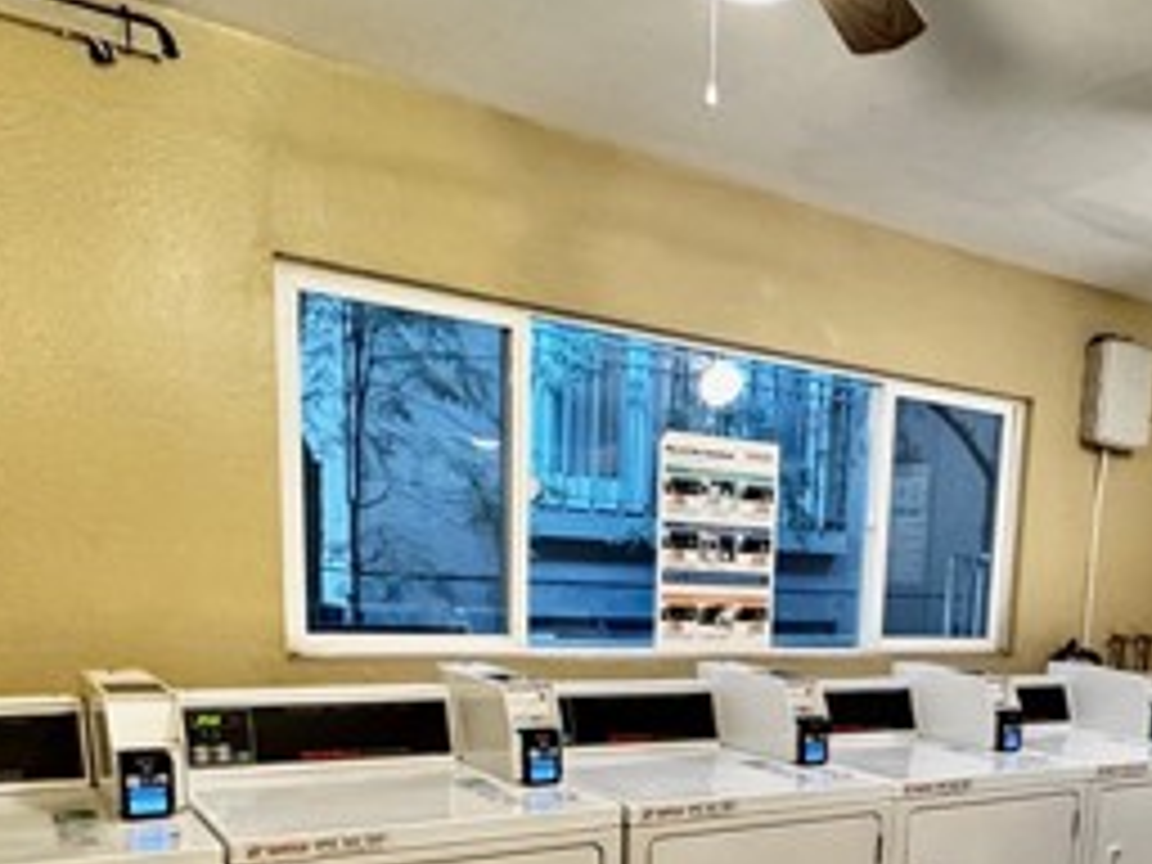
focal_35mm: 35
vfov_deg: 38.0
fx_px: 1165
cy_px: 778
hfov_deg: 50.9
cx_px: 832
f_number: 2.2
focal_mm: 2.22
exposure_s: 1/60
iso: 500
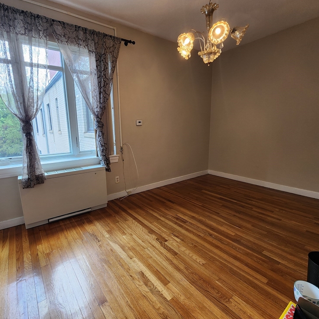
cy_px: 161
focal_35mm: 16
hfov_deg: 87.3
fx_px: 167
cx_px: 147
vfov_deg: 87.4
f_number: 2.2
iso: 80
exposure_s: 1/60
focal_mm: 2.2
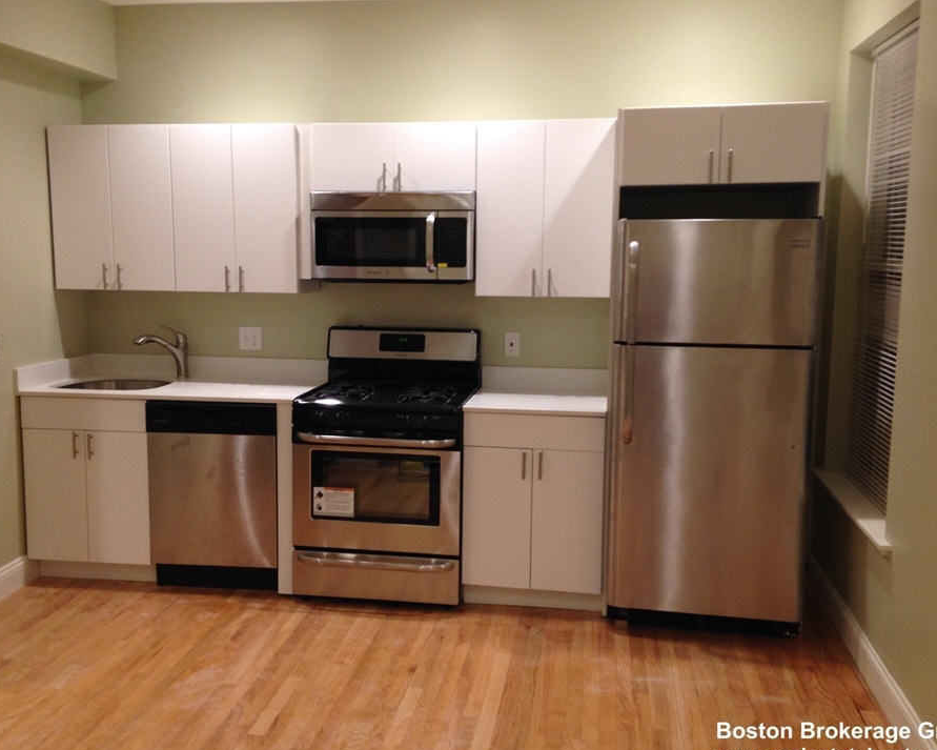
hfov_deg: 49.1
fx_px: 1026
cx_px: 449
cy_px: 369
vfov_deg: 40.1
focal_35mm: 37
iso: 100
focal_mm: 4.12
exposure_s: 1/20
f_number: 2.4
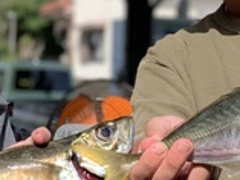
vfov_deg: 14.0
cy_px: 102
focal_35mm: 106
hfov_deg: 18.3
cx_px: 44
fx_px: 735
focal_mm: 4.25
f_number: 1.8
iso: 25
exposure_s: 1/1032
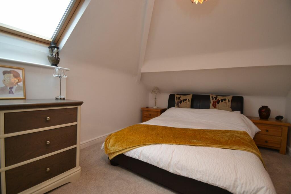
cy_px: 97
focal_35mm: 15
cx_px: 146
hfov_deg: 100.4
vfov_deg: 77.3
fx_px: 121
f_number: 3.5
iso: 1000
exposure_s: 1/60
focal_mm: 10
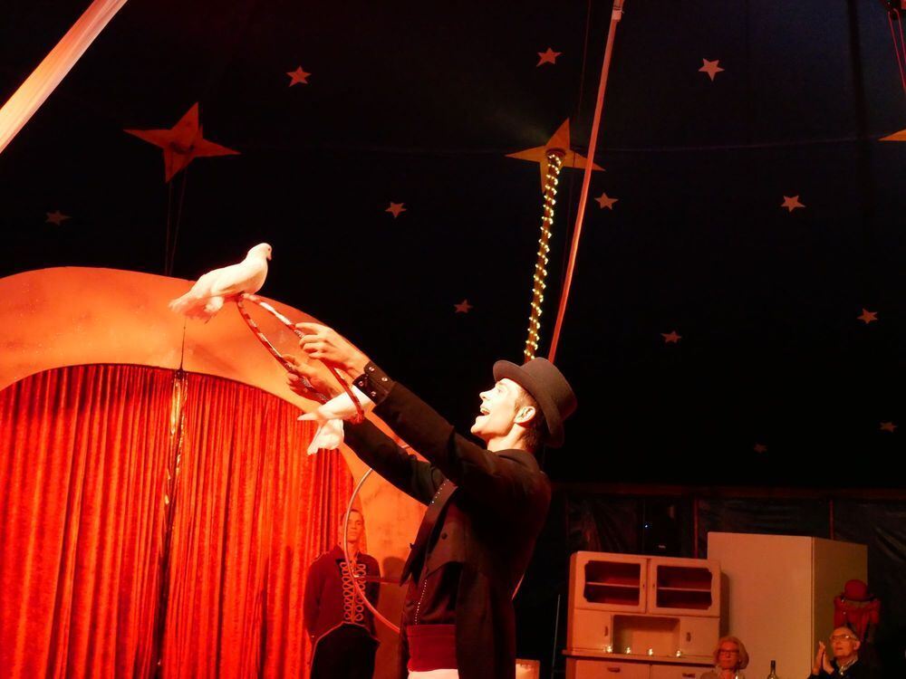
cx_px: 453
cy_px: 340
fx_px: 1256
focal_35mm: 48
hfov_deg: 39.7
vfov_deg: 30.3
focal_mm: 24
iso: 6400
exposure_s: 1/80
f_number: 5
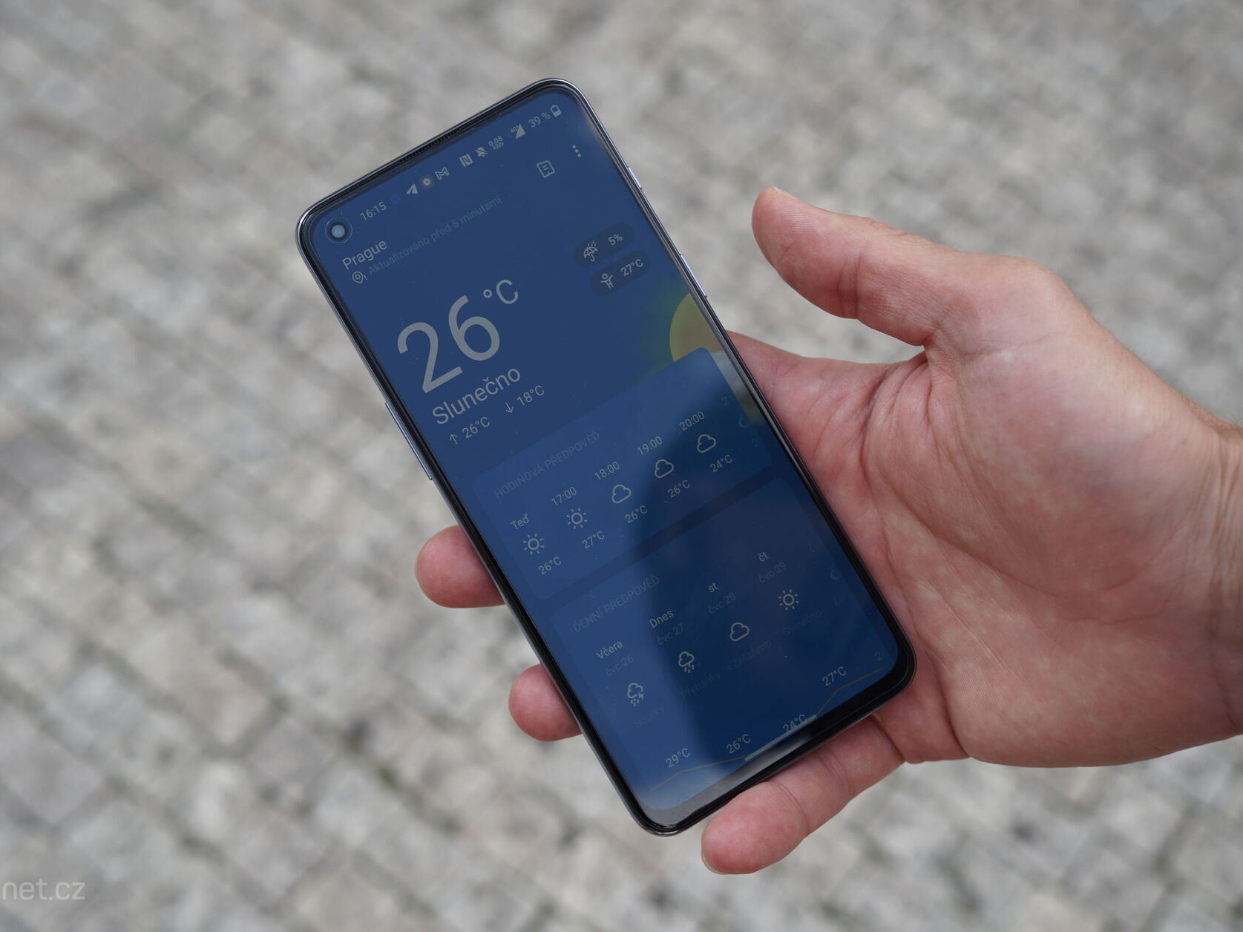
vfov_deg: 27.0
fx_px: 1939
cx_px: 534
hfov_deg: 35.5
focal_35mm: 54
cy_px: 459
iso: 200
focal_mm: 49
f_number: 6.3
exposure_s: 1/160
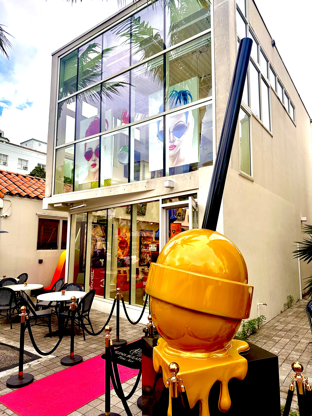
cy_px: 208
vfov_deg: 71.6
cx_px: 156
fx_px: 288
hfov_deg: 56.8
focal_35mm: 24
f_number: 1.78
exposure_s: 1/694
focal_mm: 6.86
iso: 80
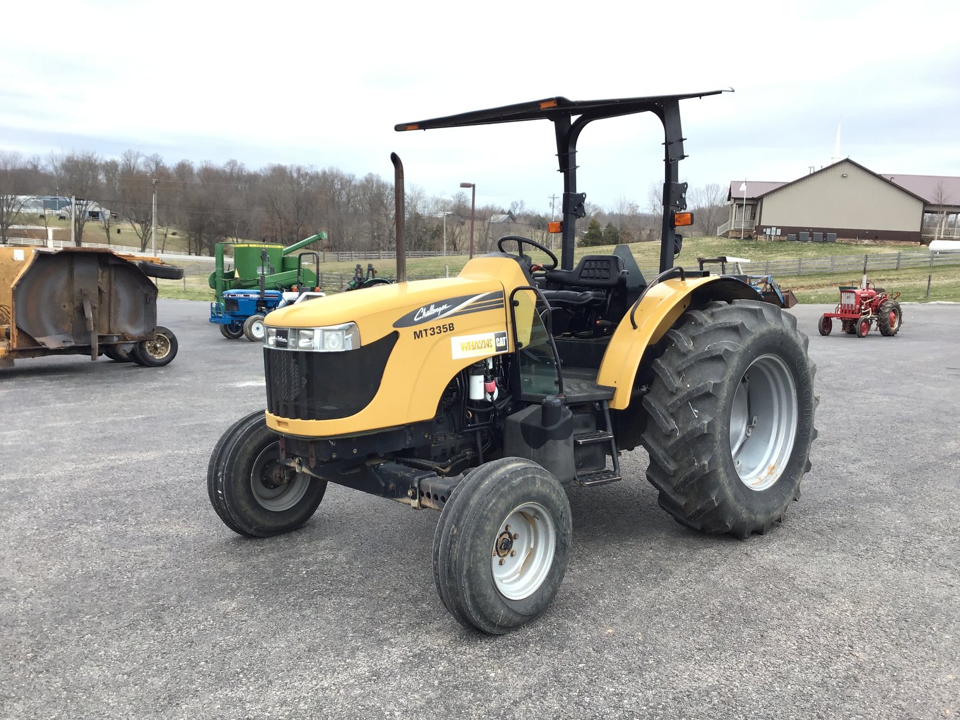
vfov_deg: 45.4
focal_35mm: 31
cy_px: 360
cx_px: 480
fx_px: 860
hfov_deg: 58.3
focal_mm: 3.3
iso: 25
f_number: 2.4
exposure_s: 1/390
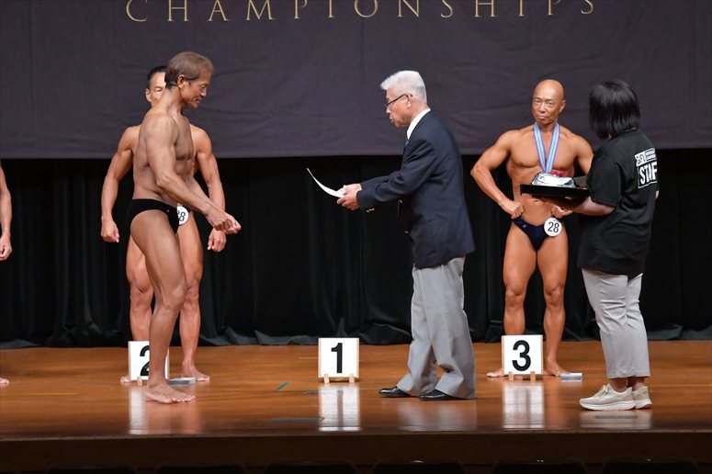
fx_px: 4448
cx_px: 356
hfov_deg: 9.2
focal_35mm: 225
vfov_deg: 6.1
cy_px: 237
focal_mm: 150
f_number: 5.6
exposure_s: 1/400
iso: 5000
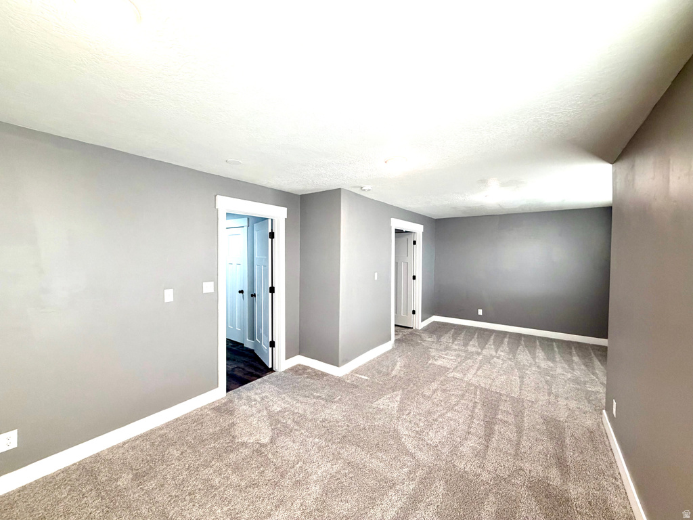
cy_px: 260
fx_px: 280
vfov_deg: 85.7
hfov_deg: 102.1
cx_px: 346
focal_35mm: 14
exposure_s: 1/120
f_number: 2.2
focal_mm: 2.22
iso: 250
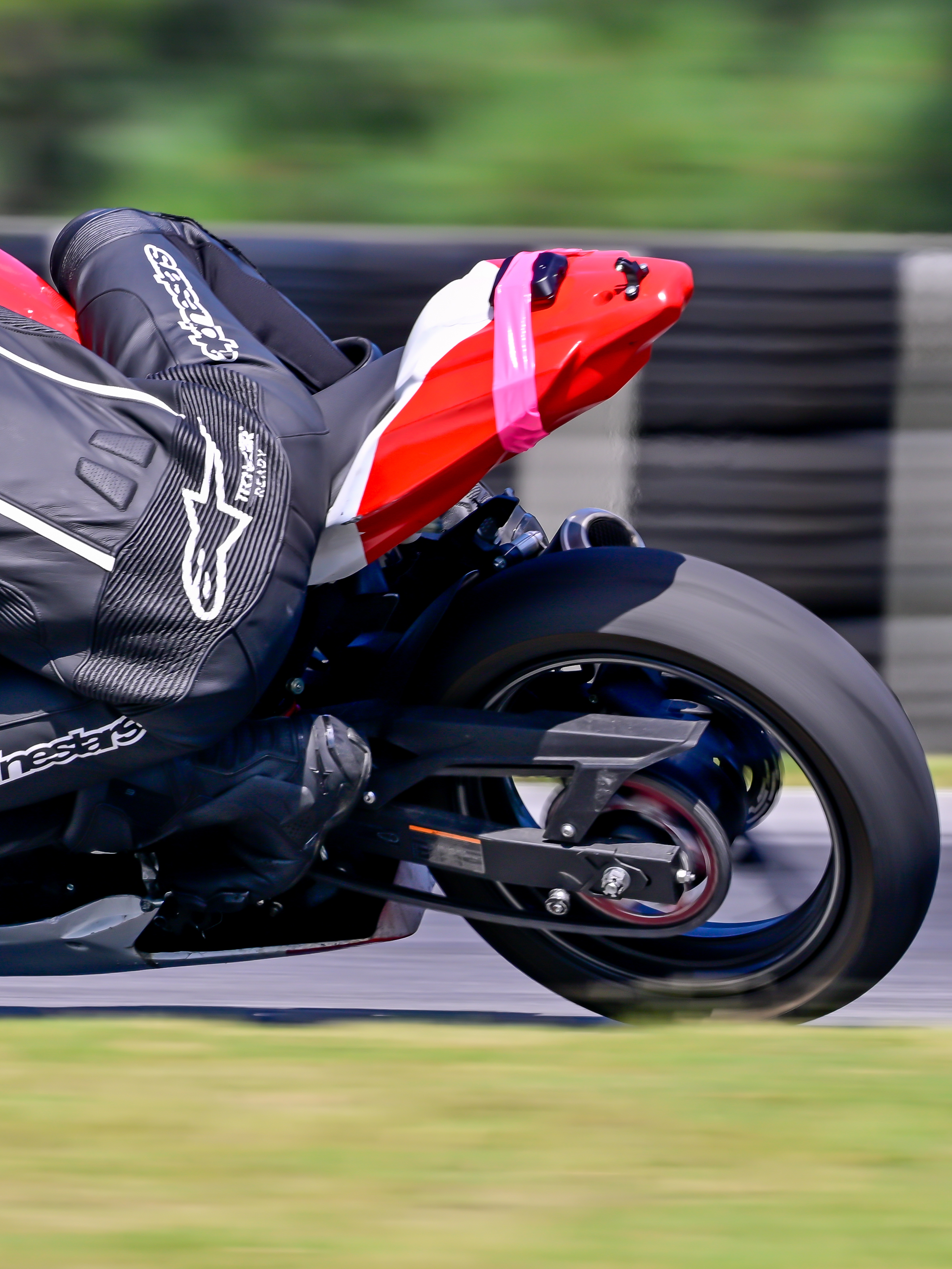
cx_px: -297
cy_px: 545
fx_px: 37036
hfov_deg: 1.5
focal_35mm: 1010
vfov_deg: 2.0
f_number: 6.3
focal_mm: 400
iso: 100
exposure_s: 1/160
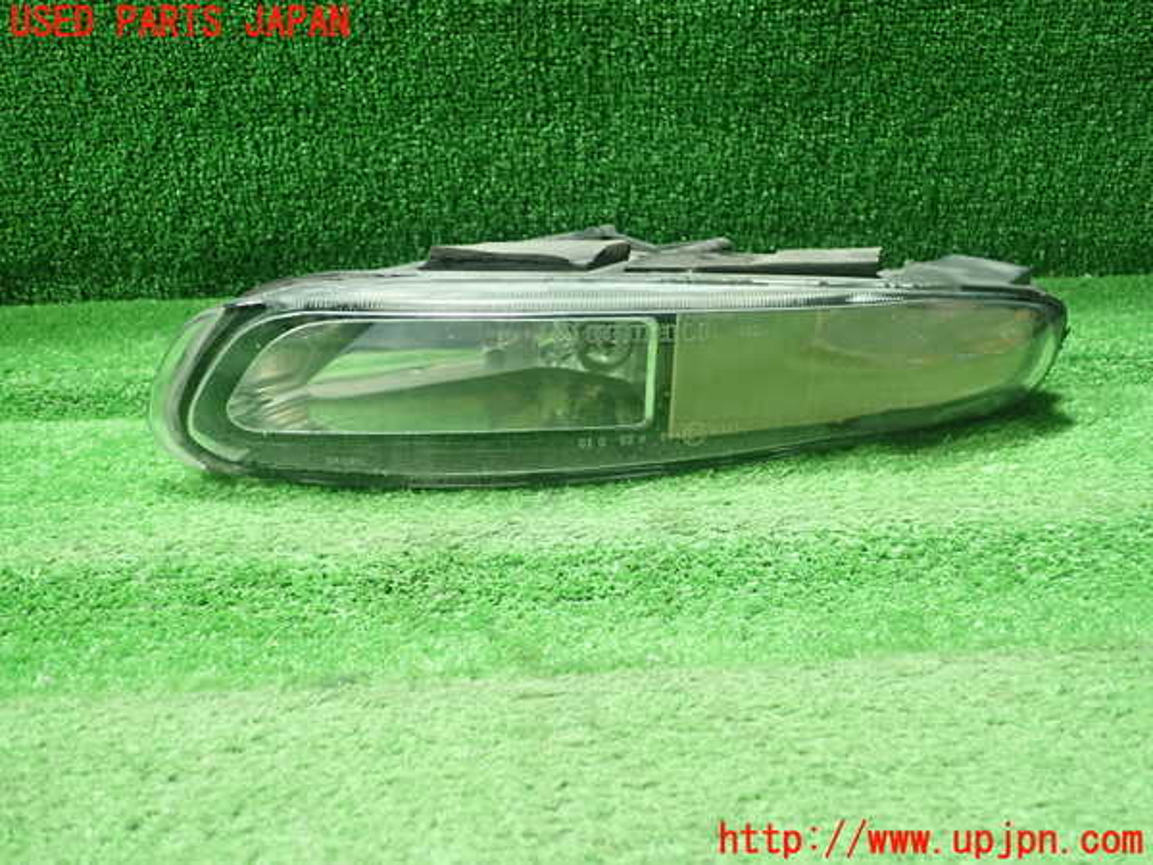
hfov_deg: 60.0
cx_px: 576
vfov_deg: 46.8
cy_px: 432
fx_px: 999
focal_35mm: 30
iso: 800
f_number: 2.3
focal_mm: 5.5
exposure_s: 1/100
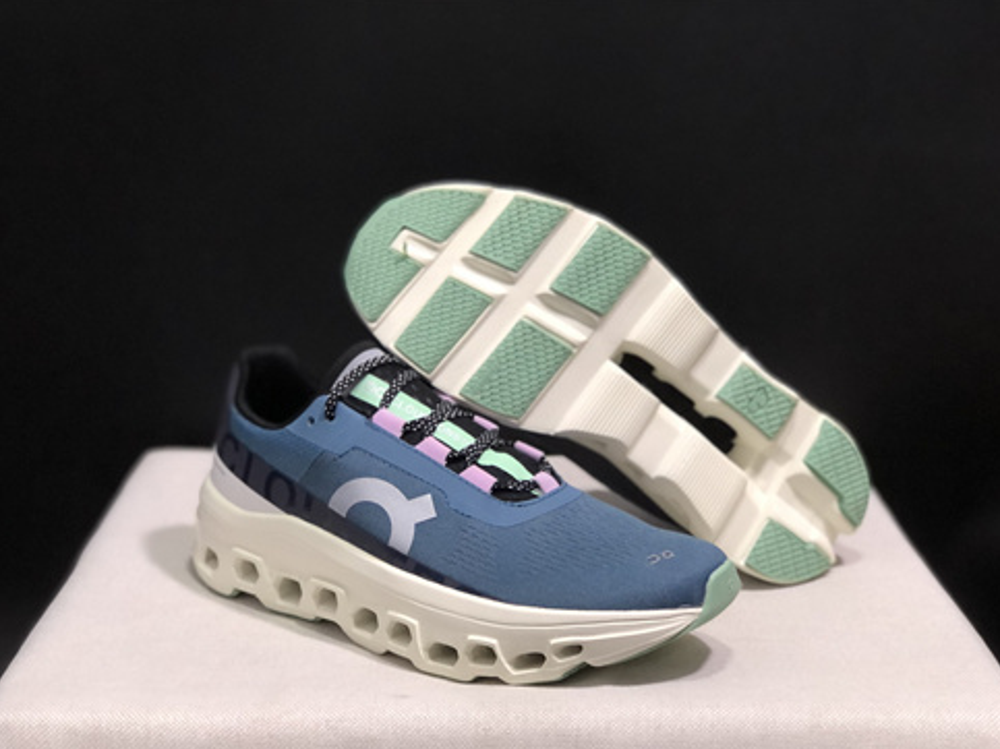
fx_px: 1704
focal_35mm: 59
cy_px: 378
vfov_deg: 24.8
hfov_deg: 32.7
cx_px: 501
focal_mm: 6.6
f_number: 2.8
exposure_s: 1/30
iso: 100
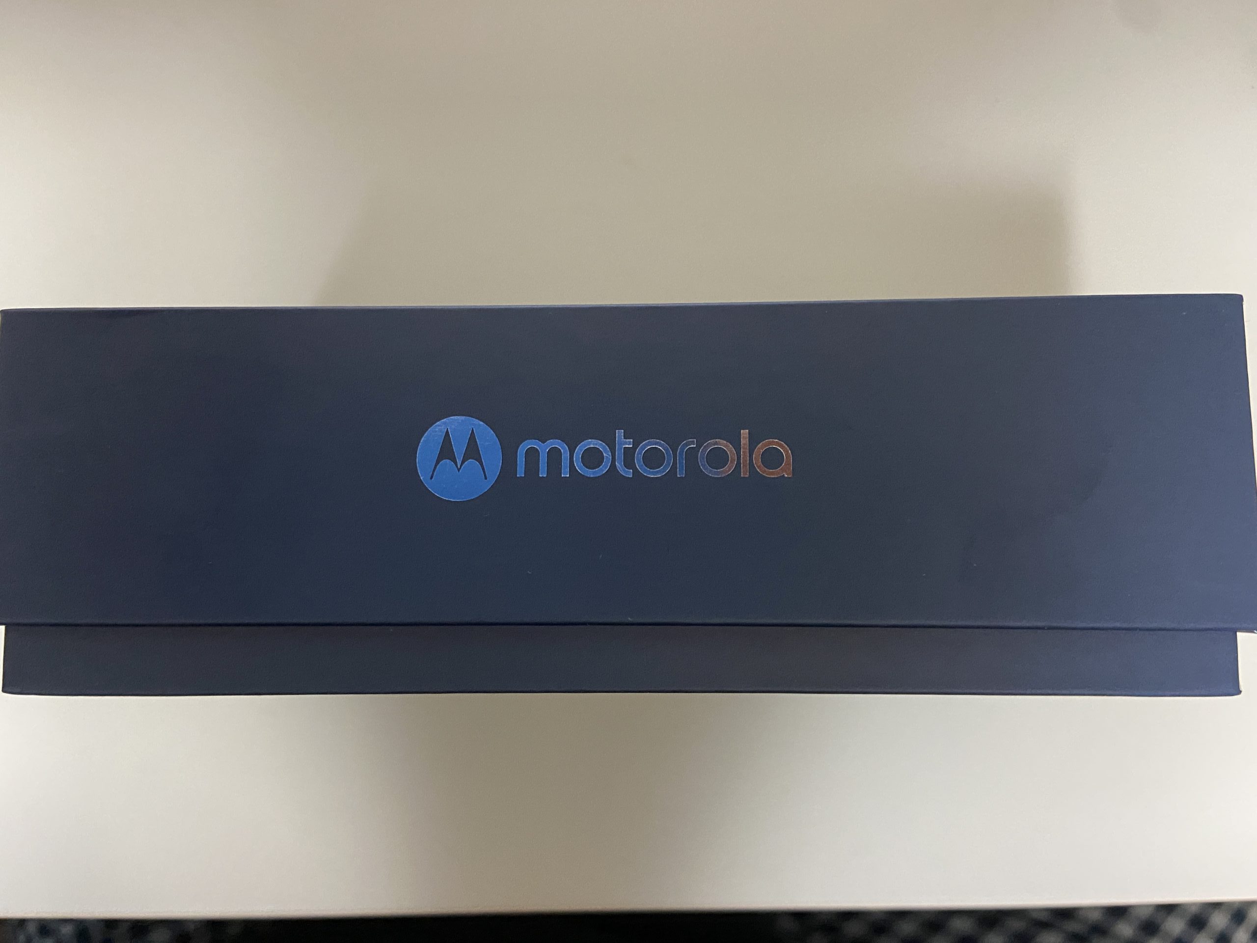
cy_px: 472
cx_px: 628
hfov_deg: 67.3
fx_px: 944
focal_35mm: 26
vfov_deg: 53.1
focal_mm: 4.25
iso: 500
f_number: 1.8
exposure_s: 1/40
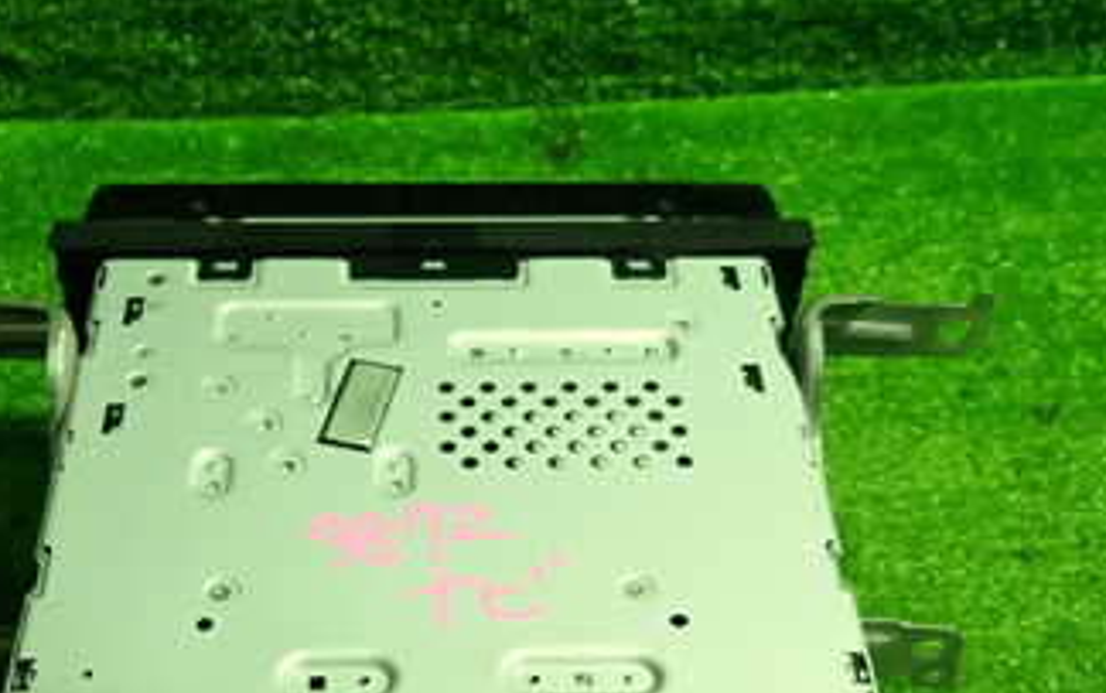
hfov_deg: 40.9
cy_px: 461
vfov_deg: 26.2
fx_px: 1478
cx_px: 461
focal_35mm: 49
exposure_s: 1/30
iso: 200
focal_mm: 4.5
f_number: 2
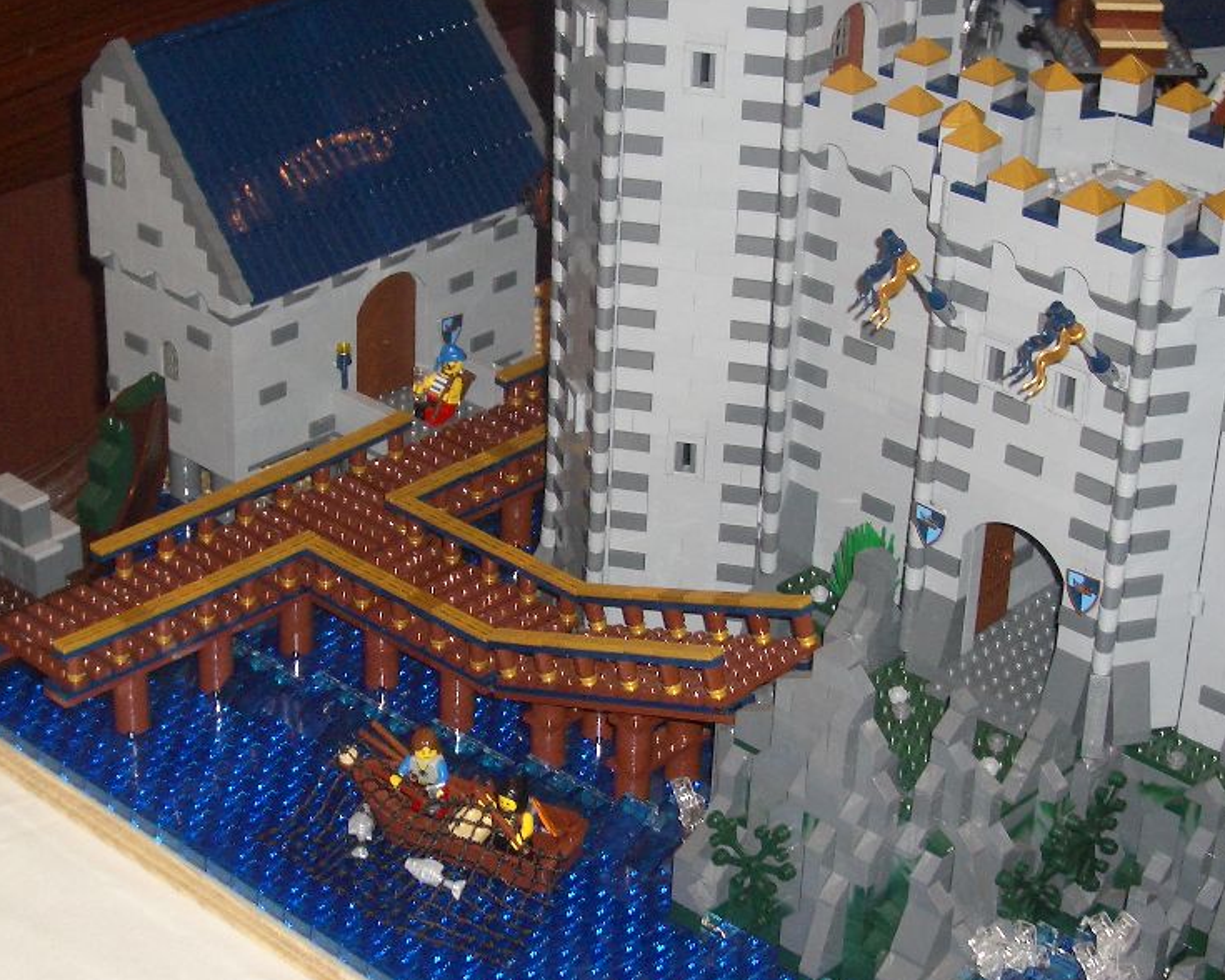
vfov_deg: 20.4
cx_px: 463
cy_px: 498
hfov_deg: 25.3
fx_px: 2719
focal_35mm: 75
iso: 100
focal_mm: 8.2
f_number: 3.1
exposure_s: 1/60
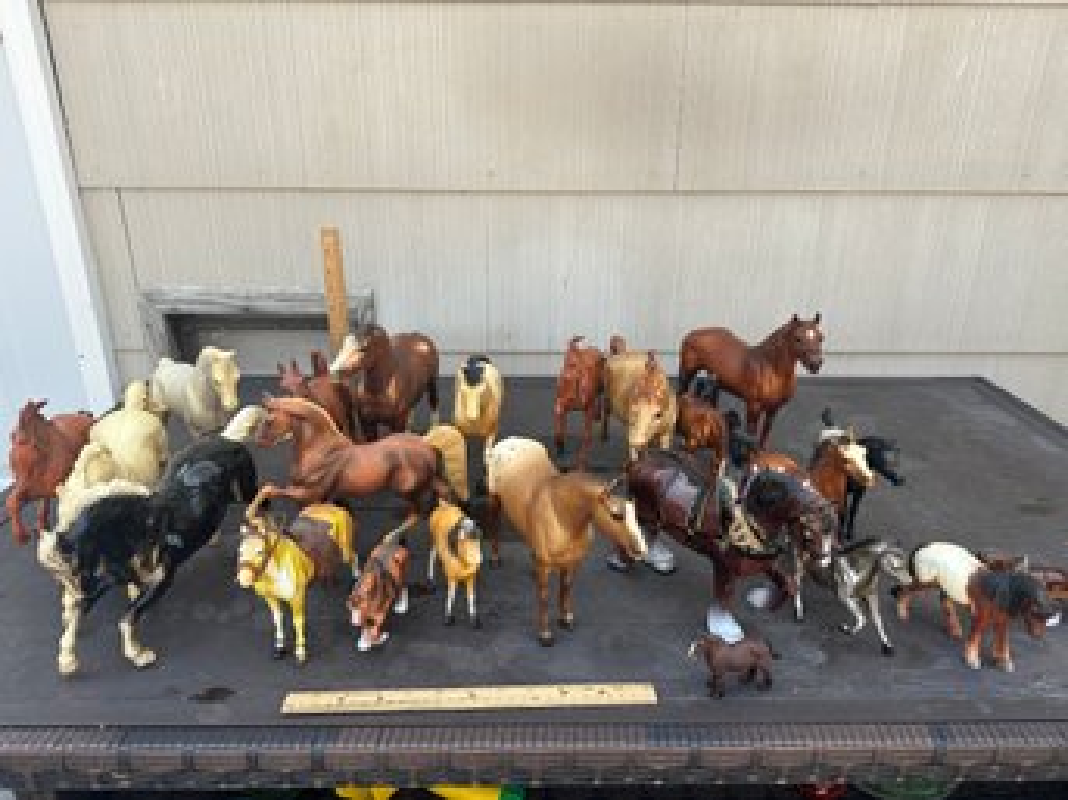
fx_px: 740
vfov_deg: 56.8
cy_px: 400
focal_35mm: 24
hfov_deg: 71.6
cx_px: 534
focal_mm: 6.86
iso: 80
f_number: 1.78
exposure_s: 1/729
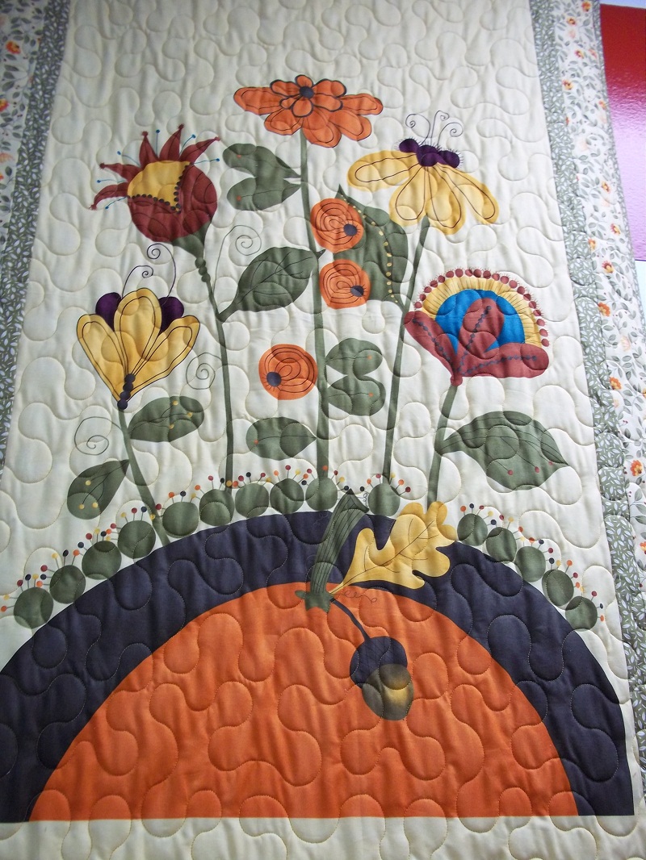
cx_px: 323
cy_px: 430
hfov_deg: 39.7
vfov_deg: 51.3
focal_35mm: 36
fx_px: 895
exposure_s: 1/30
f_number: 3.1
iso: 160
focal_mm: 6.5
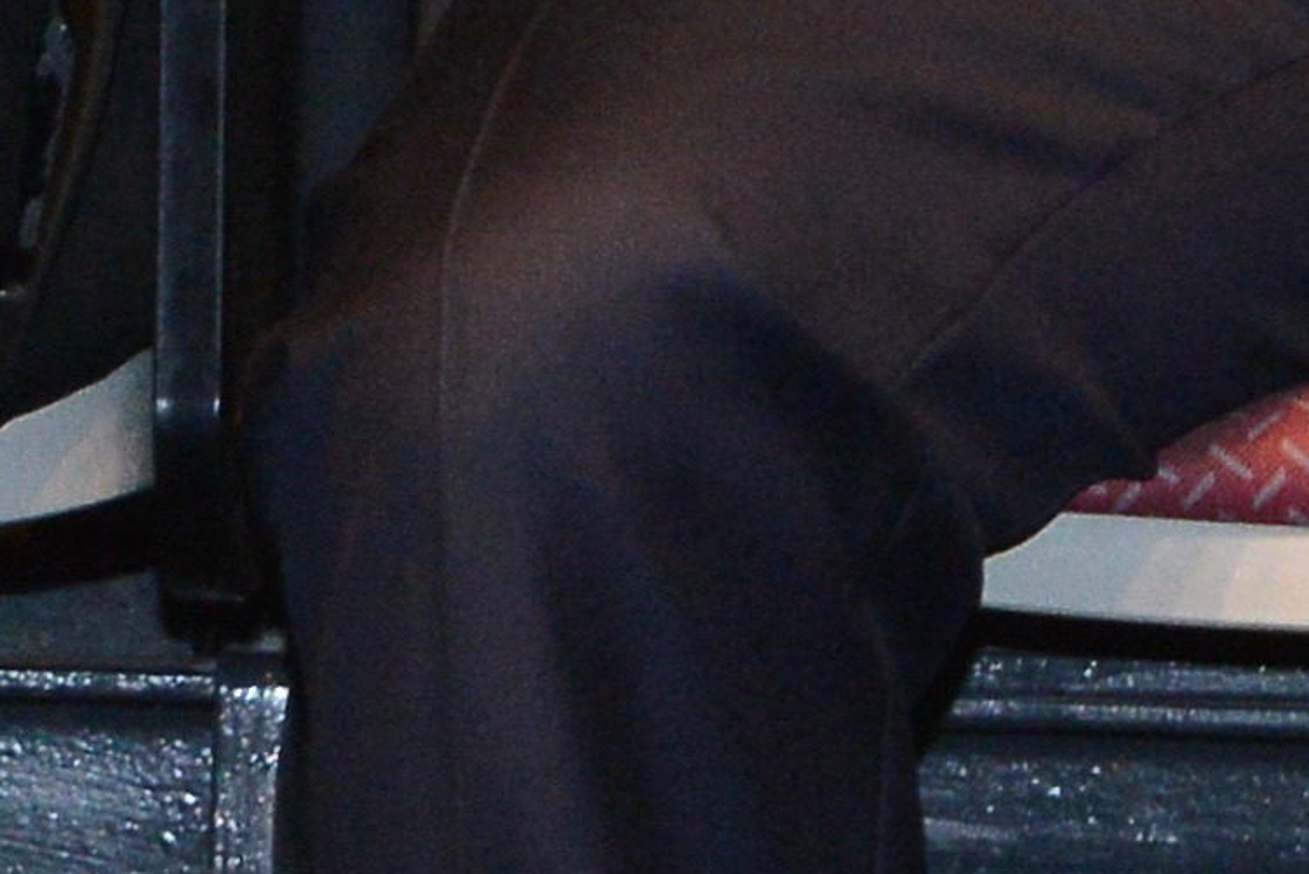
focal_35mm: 736
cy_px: -1374
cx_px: 2214
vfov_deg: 1.9
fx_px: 26771
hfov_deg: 2.8
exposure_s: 1/80
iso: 1250
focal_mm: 92
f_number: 5.6
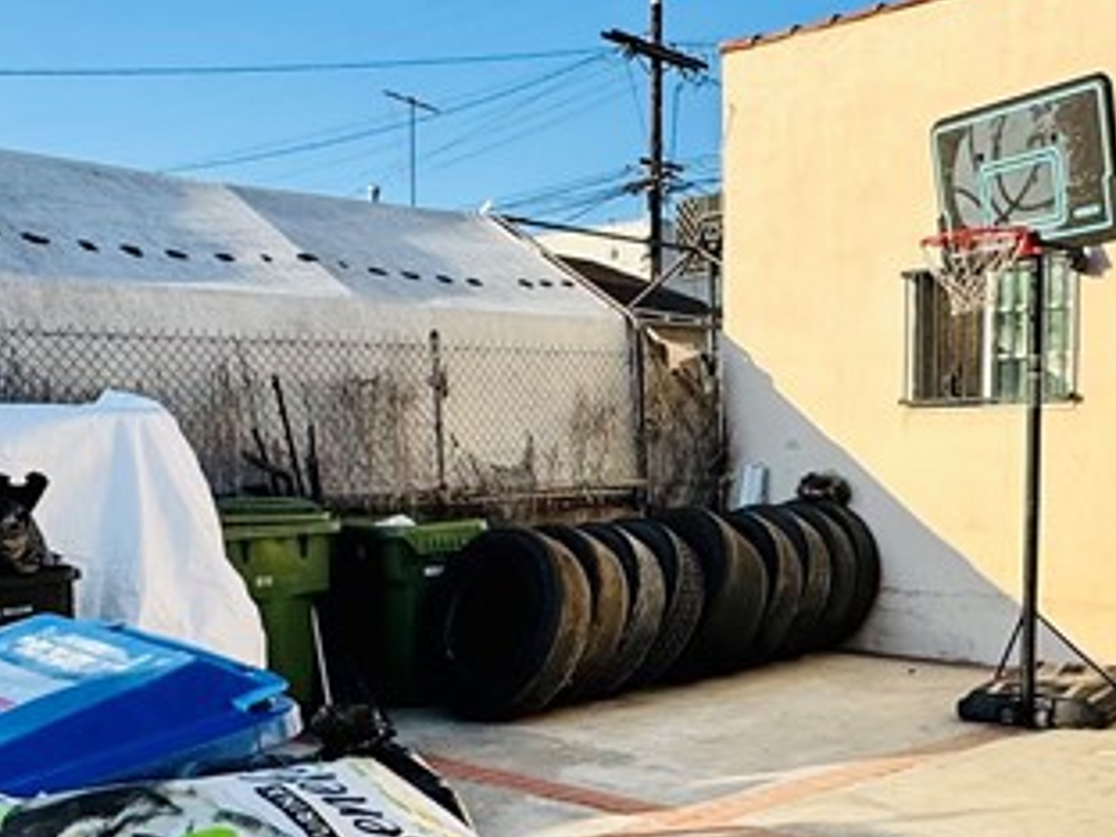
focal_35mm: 46
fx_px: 1483
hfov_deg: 40.2
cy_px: 655
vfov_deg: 30.8
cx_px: 826
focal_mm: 2.22
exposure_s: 1/2146
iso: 50
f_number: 2.2
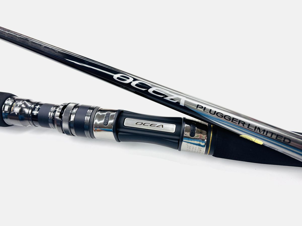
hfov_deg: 67.3
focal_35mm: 26
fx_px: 227
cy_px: 113
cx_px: 151
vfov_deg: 53.1
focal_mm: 5.96
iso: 50
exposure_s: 1/100
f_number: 1.6
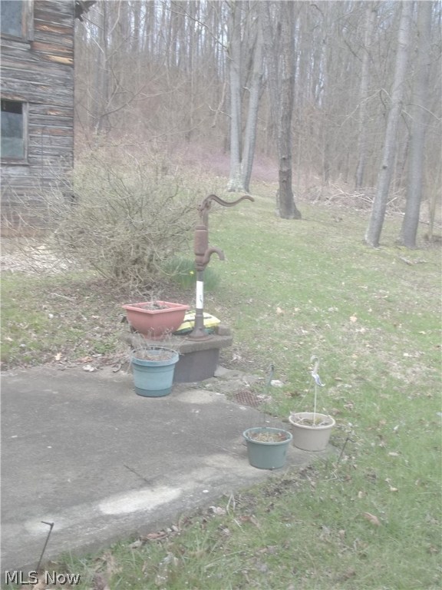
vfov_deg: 55.4
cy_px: 295
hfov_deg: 42.9
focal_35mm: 33
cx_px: 221
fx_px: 562
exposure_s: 1/250
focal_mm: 5.9
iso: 80
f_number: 3.3
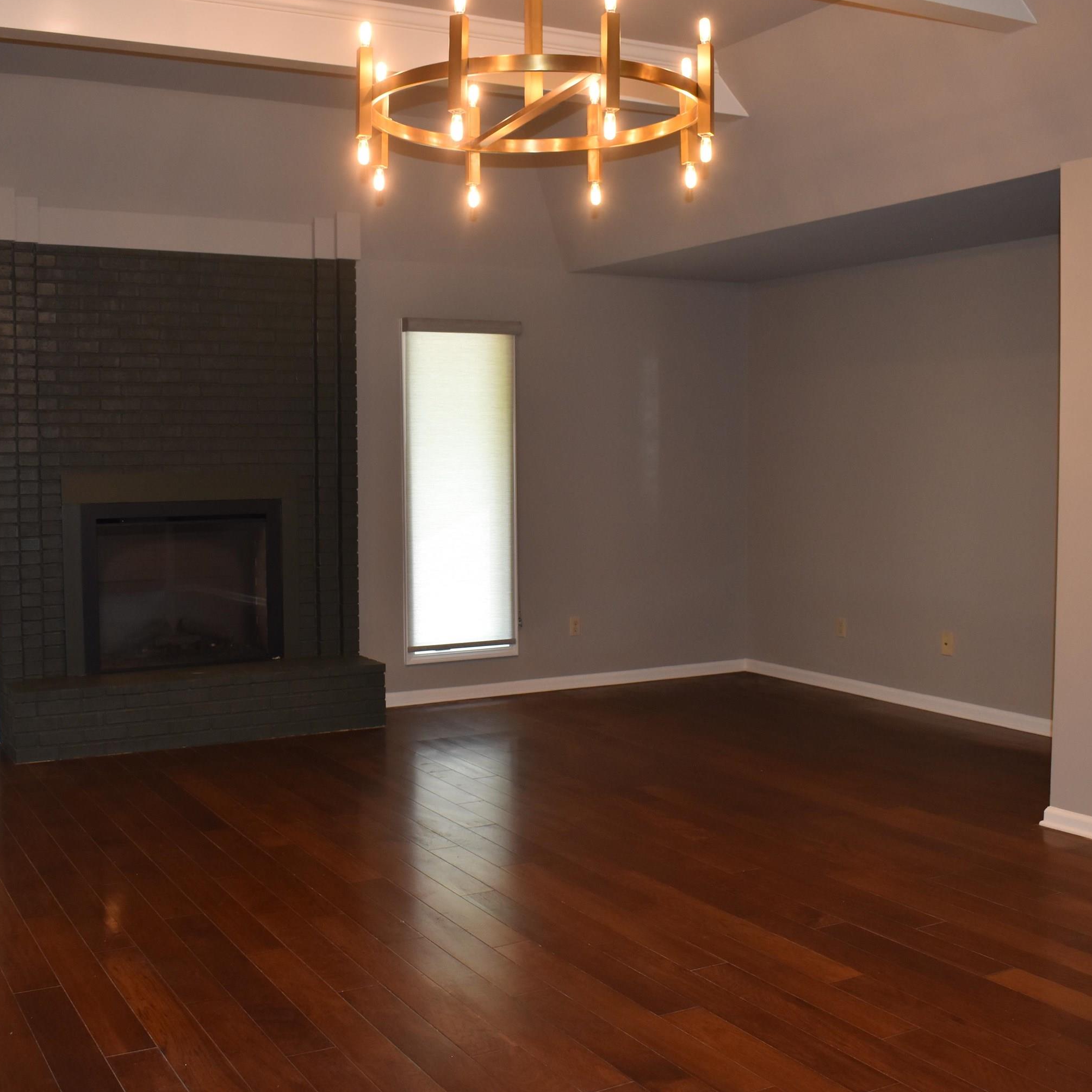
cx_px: 448
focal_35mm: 39
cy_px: 540
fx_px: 1392
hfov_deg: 42.7
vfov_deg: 42.8
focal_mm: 20
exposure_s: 1/100
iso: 800
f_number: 5
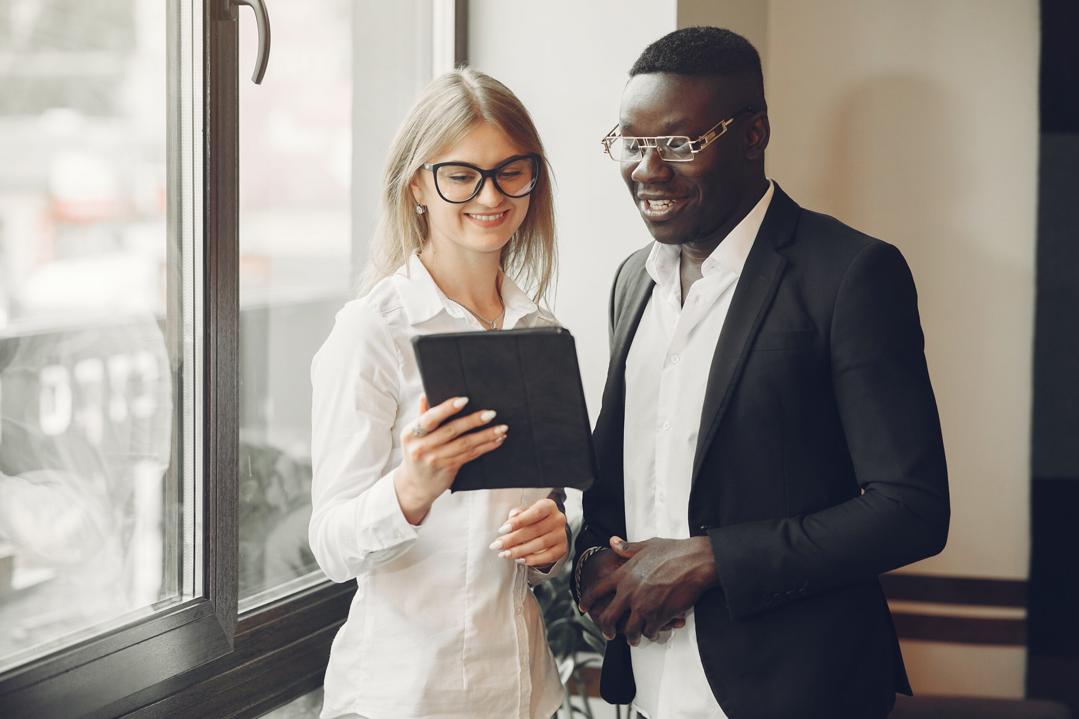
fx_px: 2548
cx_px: 540
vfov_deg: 16.1
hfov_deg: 23.9
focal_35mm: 85
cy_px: 360
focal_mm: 85
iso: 800
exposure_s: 1/320
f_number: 2.5
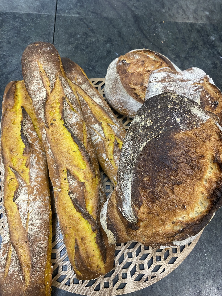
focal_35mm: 26
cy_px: 148
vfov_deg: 67.3
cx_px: 111
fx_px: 222
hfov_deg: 53.1
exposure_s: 1/50
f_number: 1.8
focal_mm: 4.25
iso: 100
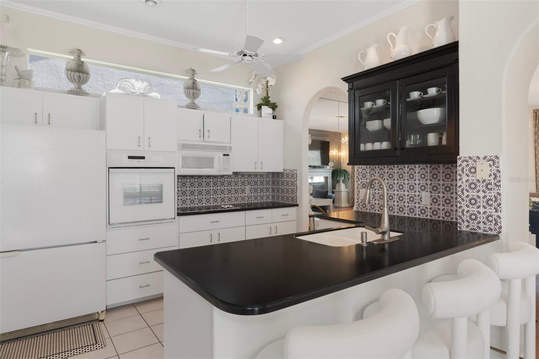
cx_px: 270
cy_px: 180
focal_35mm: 21
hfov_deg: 81.2
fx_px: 314
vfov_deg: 59.5
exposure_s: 1/2
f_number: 8
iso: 250
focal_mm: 14
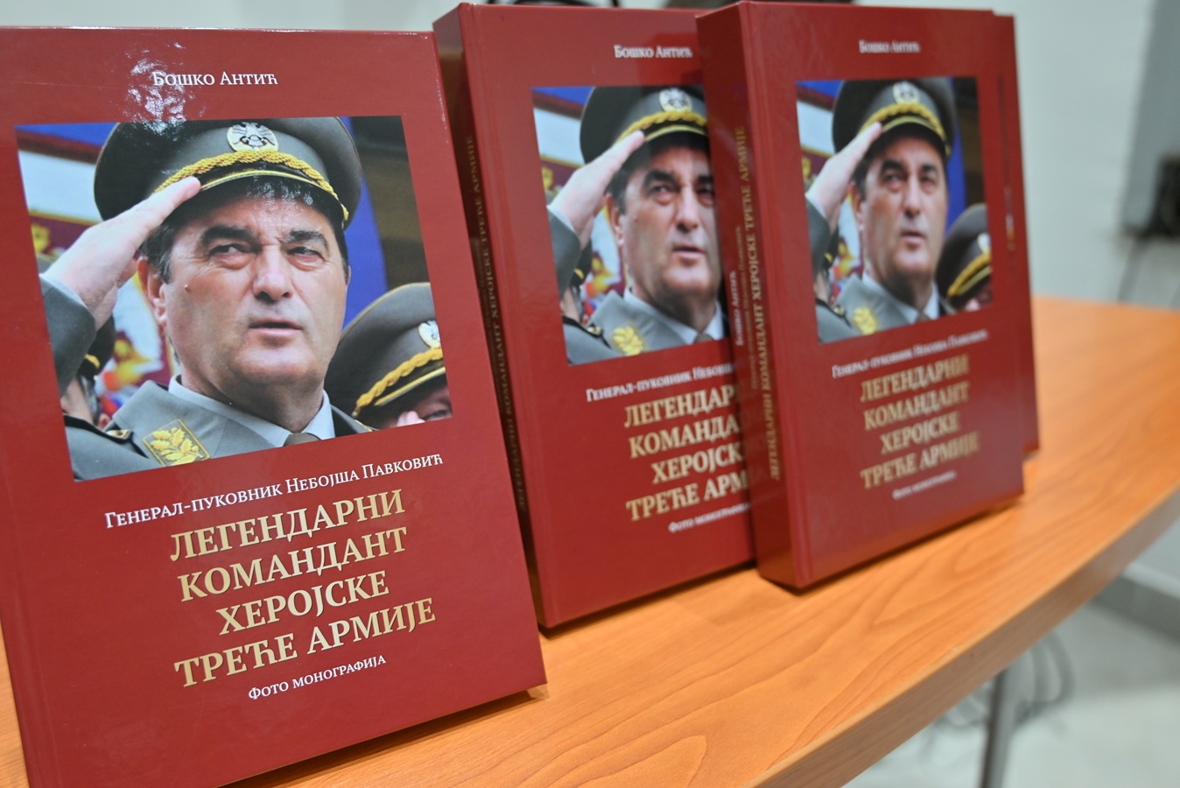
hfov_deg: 58.7
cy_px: 394
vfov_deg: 41.2
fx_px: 1049
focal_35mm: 32
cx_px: 590
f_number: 4
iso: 320
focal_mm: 32
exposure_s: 1/30
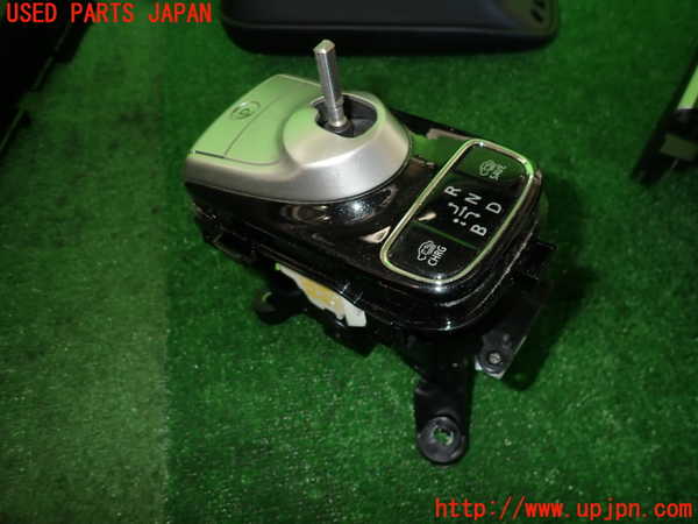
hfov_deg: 69.4
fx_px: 504
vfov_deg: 54.9
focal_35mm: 25
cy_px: 262
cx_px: 349
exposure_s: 1/30
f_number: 5.6
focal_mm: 4.5
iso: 100
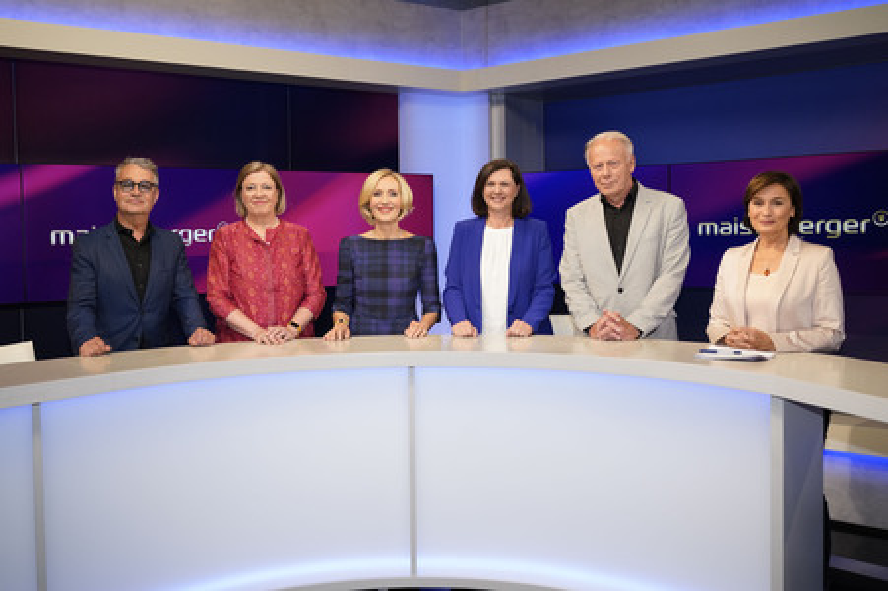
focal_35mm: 30
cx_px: 444
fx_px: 739
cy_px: 296
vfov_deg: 43.5
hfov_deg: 62.0
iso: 2000
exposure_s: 1/160
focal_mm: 30
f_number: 5
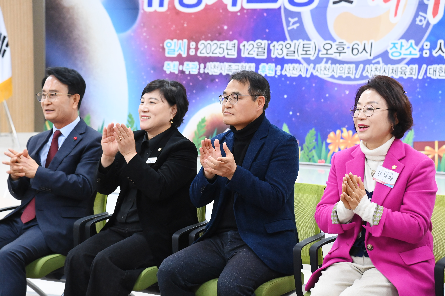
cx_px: 222
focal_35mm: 110
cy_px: 148
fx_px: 1360
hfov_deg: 18.6
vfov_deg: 12.5
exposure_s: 1/250
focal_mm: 110
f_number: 6.3
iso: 6400
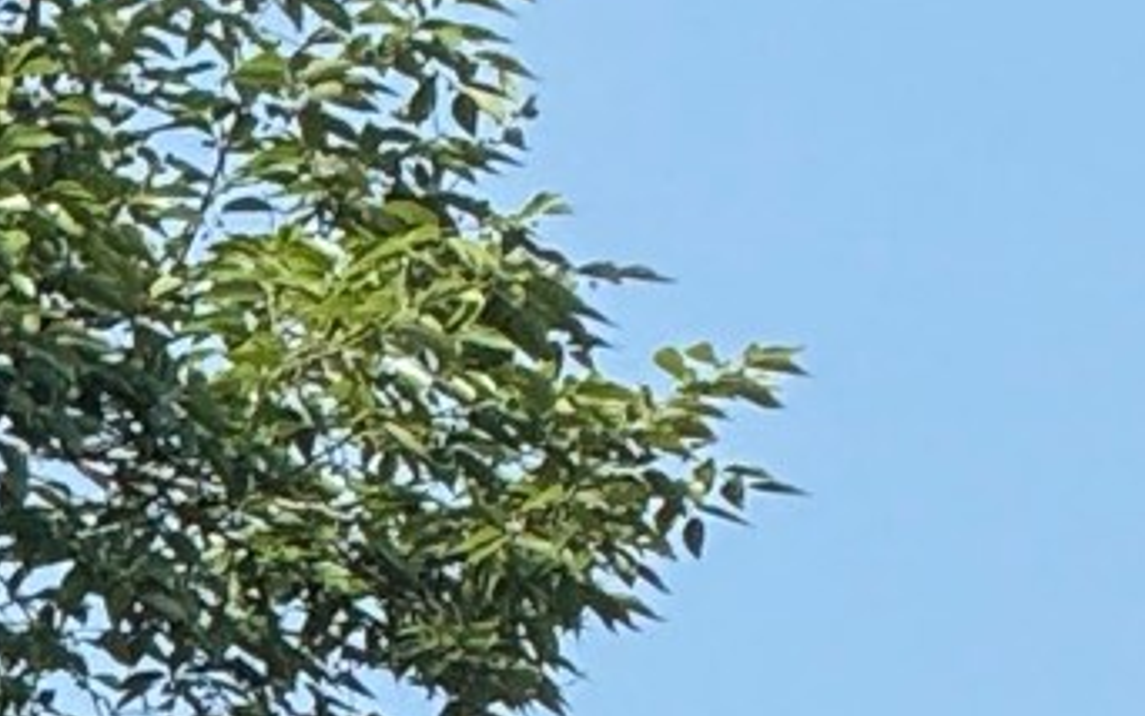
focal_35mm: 1015
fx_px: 31683
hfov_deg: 2.1
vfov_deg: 1.3
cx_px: 1272
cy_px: 3286
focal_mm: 15.66
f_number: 2.8
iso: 50
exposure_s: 1/661
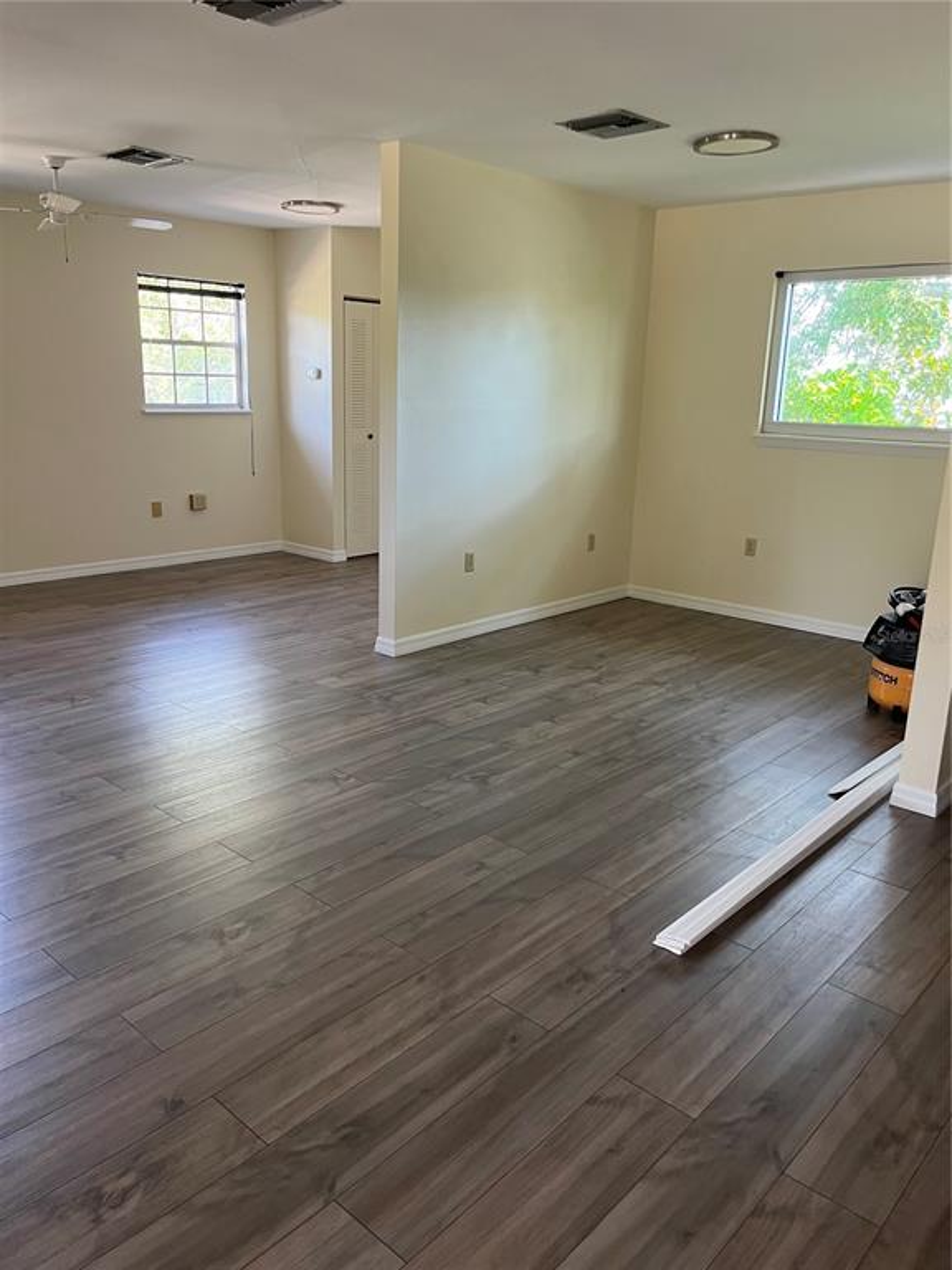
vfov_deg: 67.3
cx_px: 476
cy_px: 635
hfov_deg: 53.1
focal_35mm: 26
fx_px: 953
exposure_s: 1/60
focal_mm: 5.1
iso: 160
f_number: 1.6
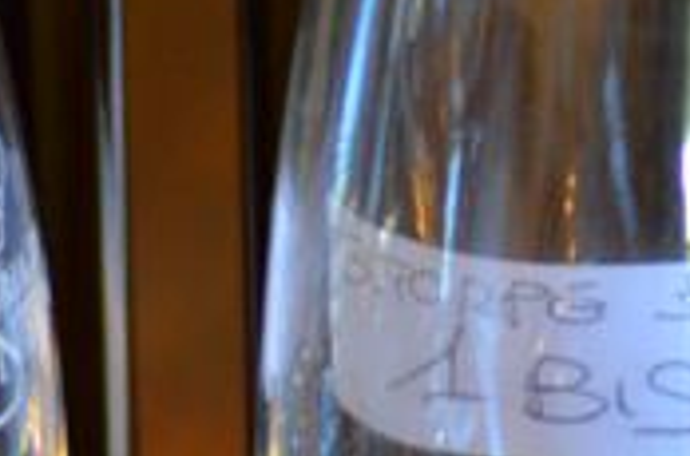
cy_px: -428
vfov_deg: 2.4
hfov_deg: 3.6
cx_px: 1374
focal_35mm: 571
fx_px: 10923
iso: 400
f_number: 4
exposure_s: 1/10
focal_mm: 55
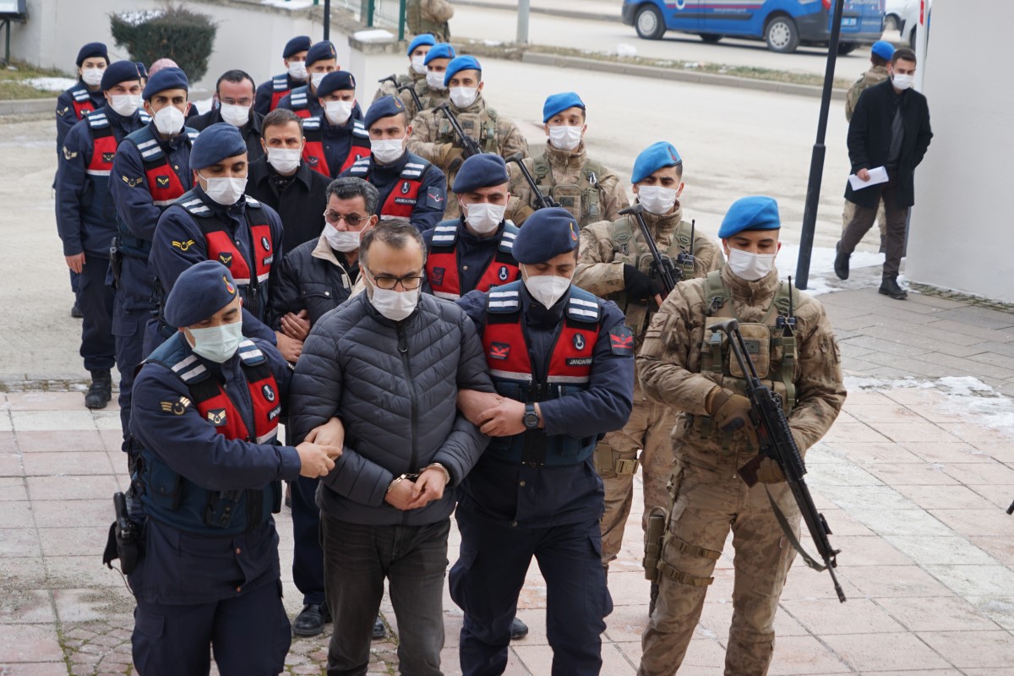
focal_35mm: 78
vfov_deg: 17.5
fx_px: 2197
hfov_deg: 26.0
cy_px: 338
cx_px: 507
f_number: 6.3
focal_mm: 78
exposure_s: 1/80
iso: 100
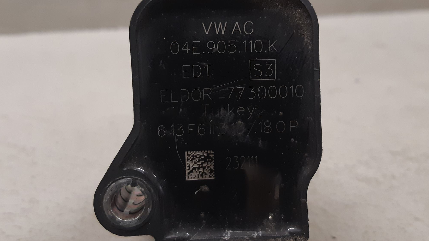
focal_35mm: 29
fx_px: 330
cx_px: 214
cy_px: 99
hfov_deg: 66.1
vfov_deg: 40.0
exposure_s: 1/50
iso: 160
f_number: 1.7
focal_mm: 3.93
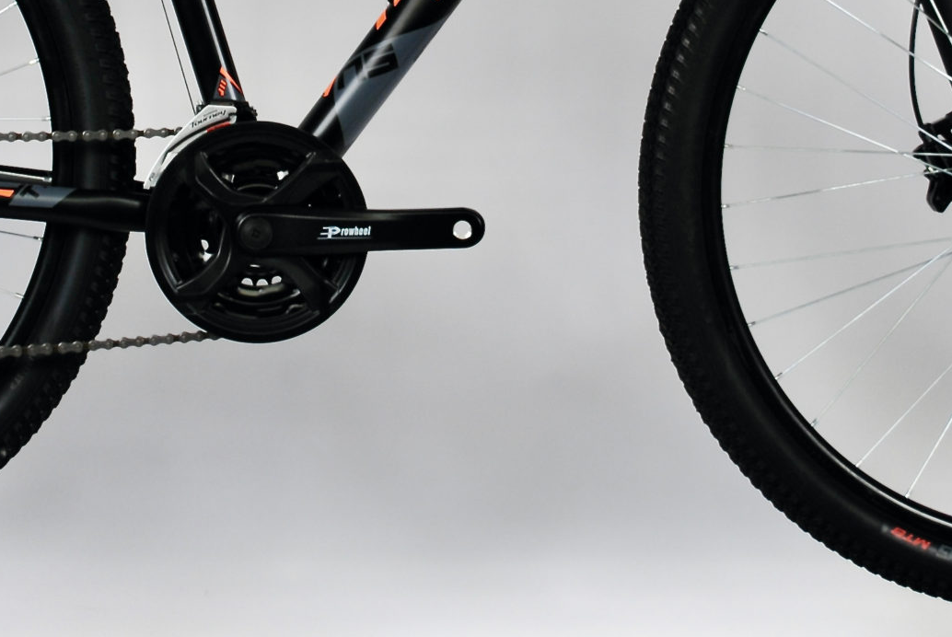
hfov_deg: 19.6
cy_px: -127
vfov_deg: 12.9
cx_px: 386
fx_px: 2753
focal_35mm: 104
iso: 200
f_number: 4.5
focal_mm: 28
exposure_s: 1/40
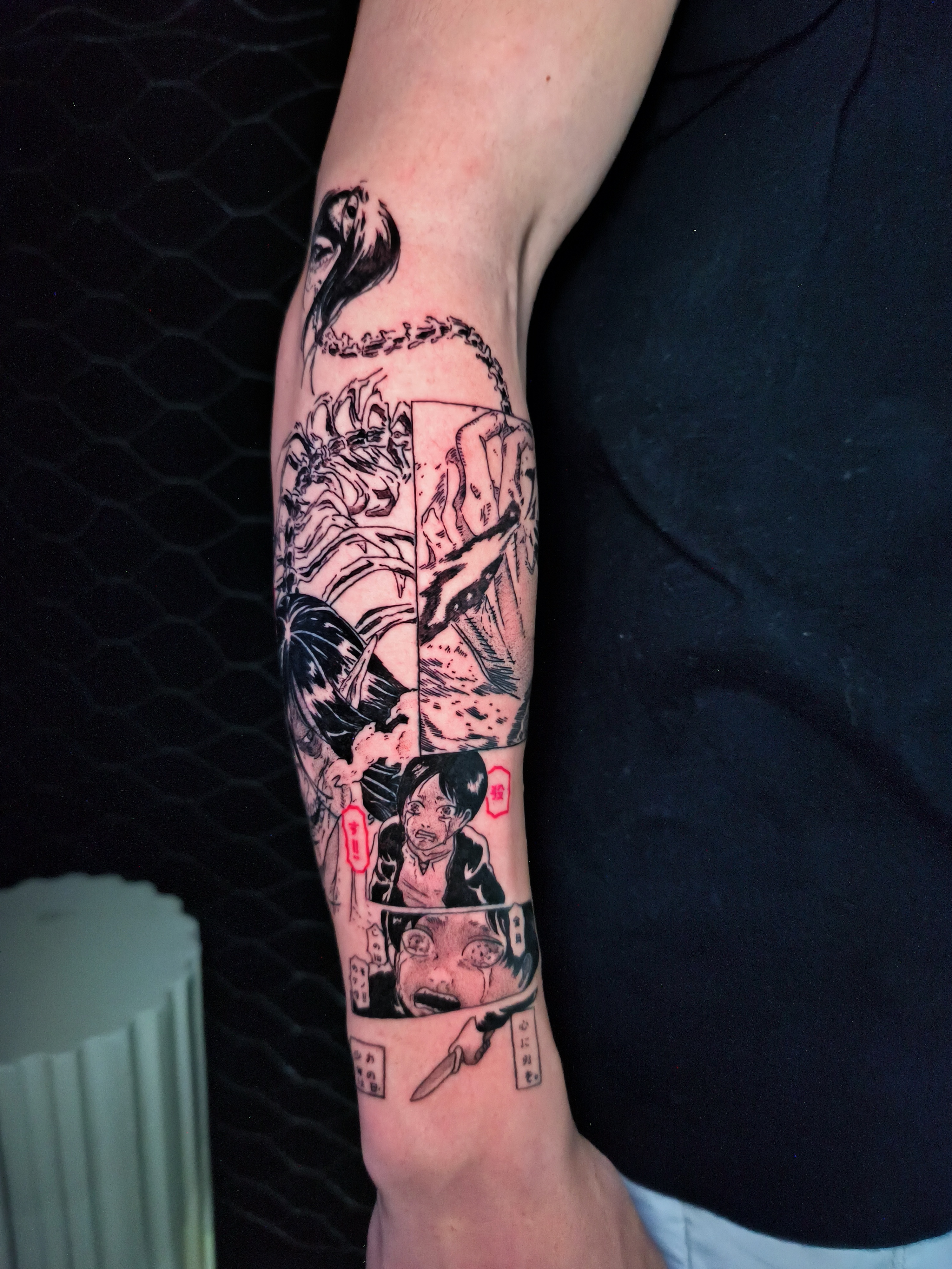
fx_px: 880
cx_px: 476
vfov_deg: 71.6
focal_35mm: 24
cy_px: 634
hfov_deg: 56.8
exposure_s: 1/14.3
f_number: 1.7
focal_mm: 5.24
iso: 5266
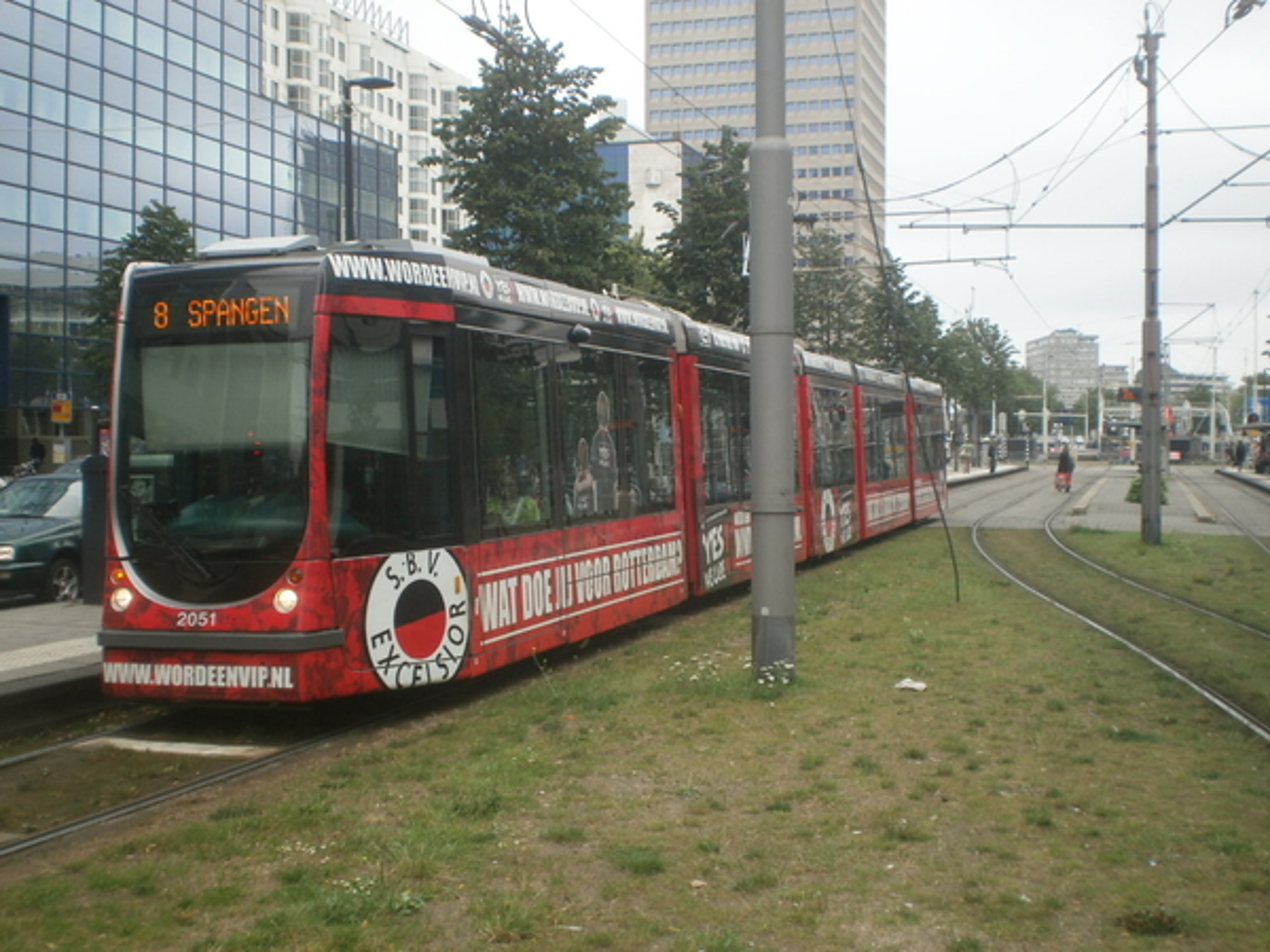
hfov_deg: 44.8
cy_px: 476
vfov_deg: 34.3
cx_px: 635
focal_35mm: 42
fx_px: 1541
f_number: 4.9
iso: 100
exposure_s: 1/200
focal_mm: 7.4
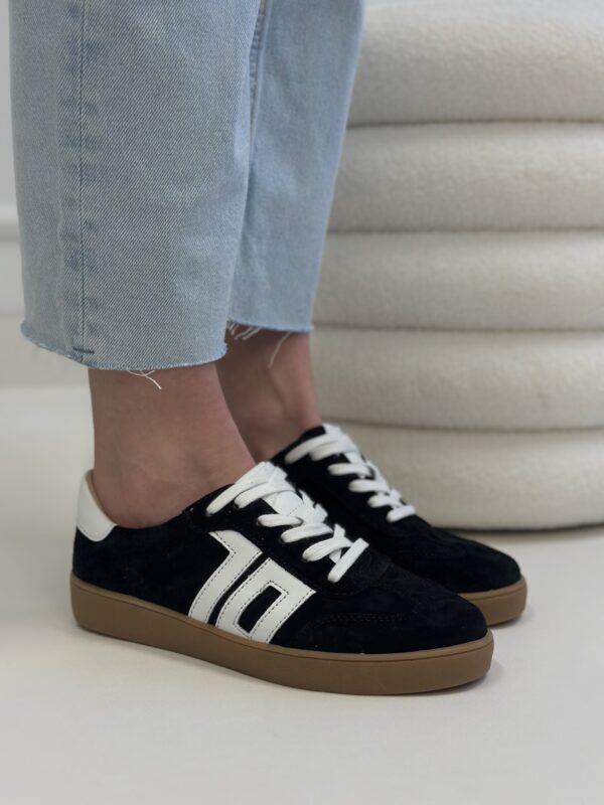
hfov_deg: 30.3
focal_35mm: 48
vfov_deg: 39.7
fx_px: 1117
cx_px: 302
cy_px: 402
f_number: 1.78
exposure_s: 1/100
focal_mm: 6.86
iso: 100
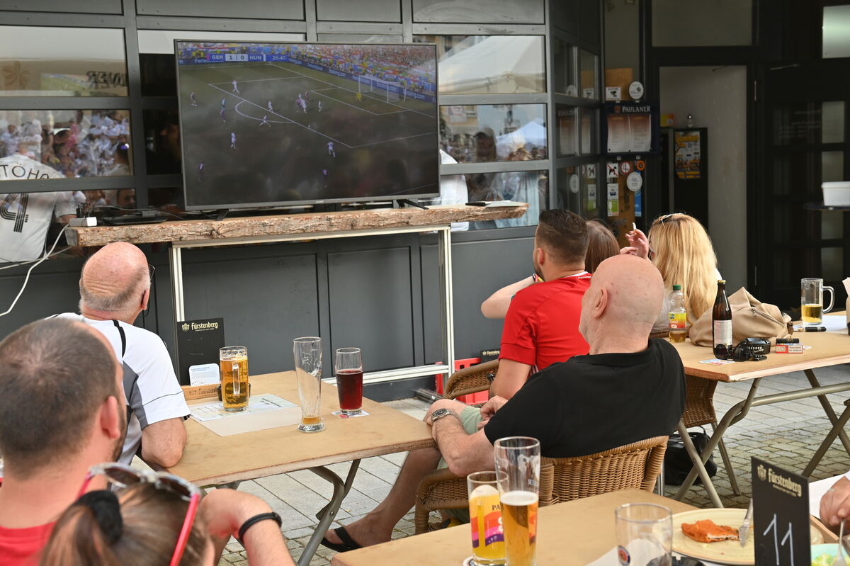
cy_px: 283
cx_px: 425
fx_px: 1180
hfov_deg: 39.6
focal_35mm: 50
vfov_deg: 27.0
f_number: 6.3
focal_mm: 50
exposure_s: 1/160
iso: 800
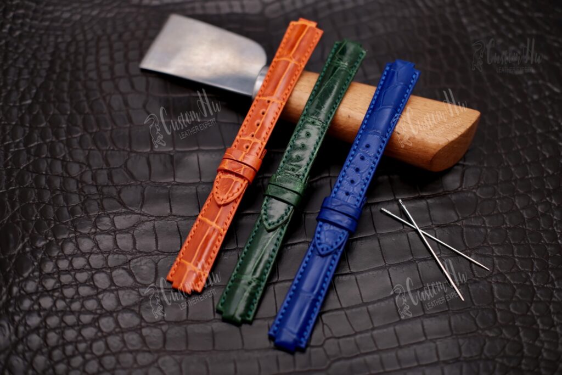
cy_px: 188
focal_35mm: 53
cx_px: 281
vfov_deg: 25.5
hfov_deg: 37.5
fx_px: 827
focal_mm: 35
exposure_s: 1/320
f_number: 2
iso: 160
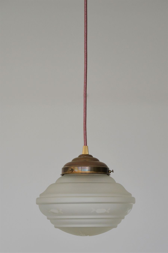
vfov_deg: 18.2
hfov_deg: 12.2
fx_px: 787
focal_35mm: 112
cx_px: 84
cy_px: 126
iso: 400
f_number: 5.3
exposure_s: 1/400
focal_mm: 75
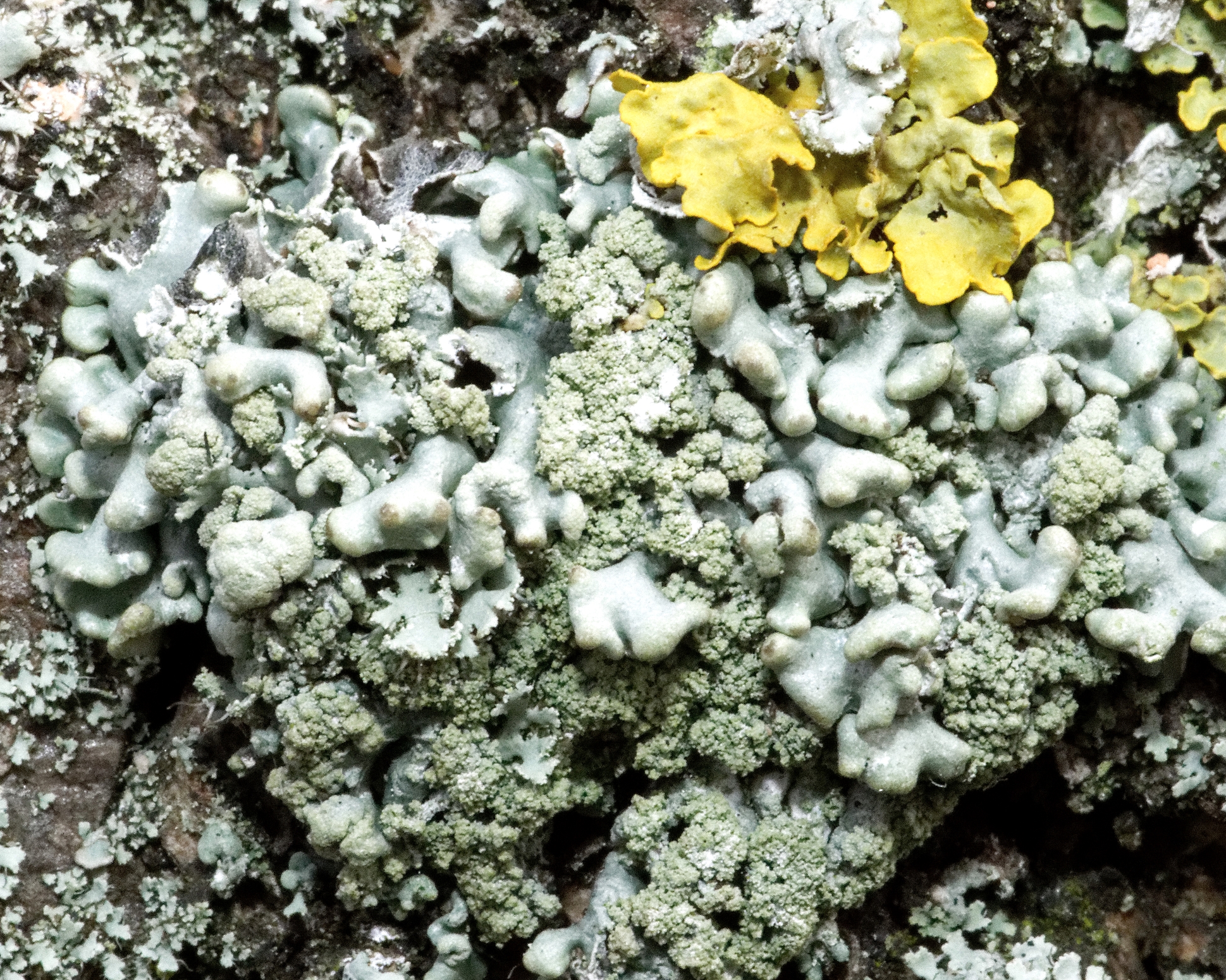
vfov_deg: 6.8
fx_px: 8299
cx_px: 622
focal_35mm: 229
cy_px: 483
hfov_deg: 8.4
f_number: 22
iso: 1600
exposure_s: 1/80
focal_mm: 105
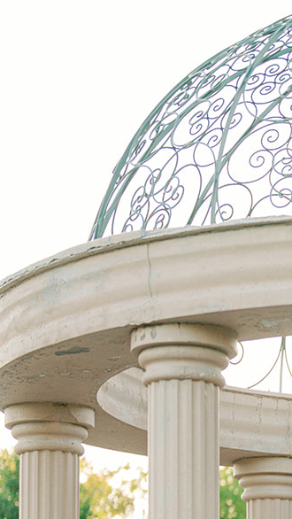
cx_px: 432
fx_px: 1967
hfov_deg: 8.3
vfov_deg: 14.5
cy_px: 635
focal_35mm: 143
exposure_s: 1/2000
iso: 400
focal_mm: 50
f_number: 1.2
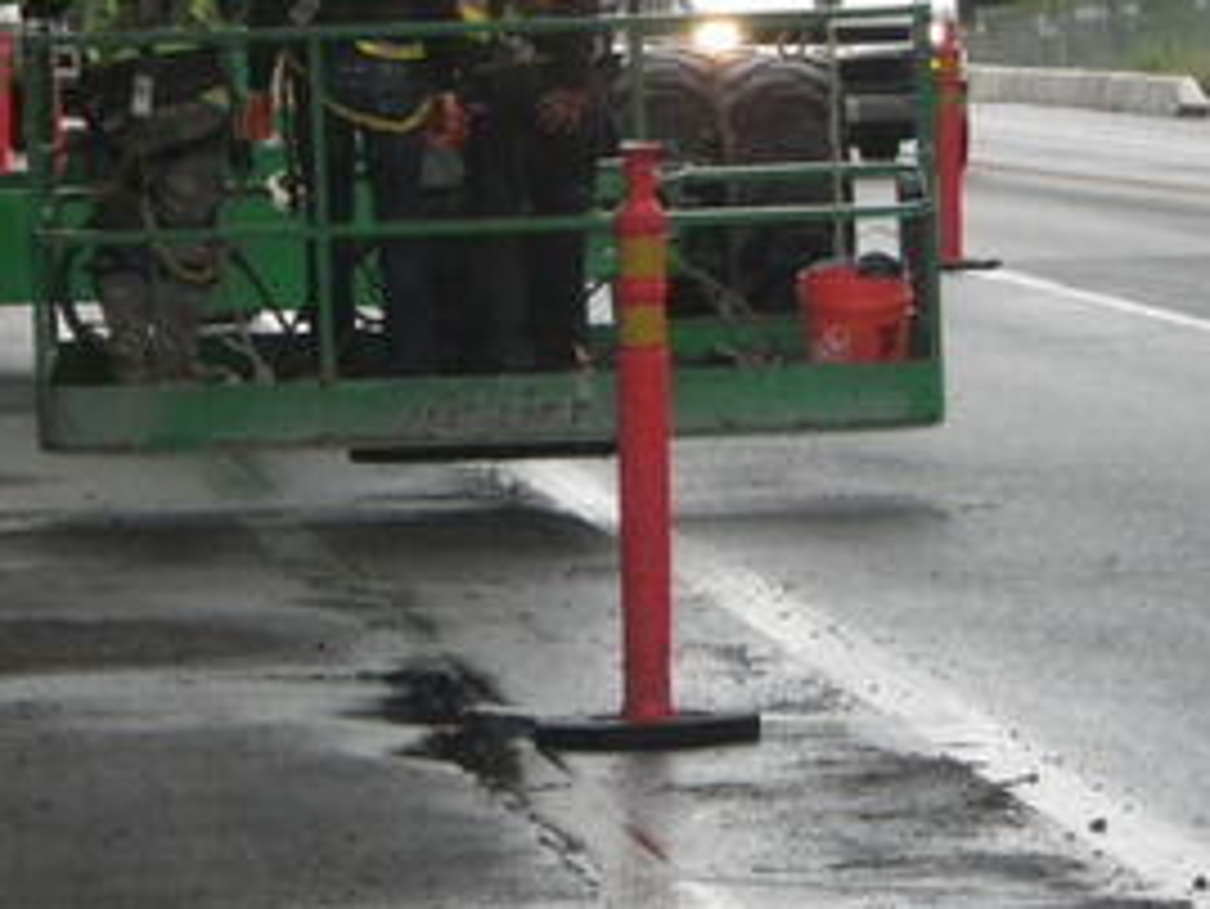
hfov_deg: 7.0
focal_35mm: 281
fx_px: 9827
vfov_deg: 5.3
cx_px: 382
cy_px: 7
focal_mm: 25
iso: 320
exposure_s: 1/250
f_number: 5.5
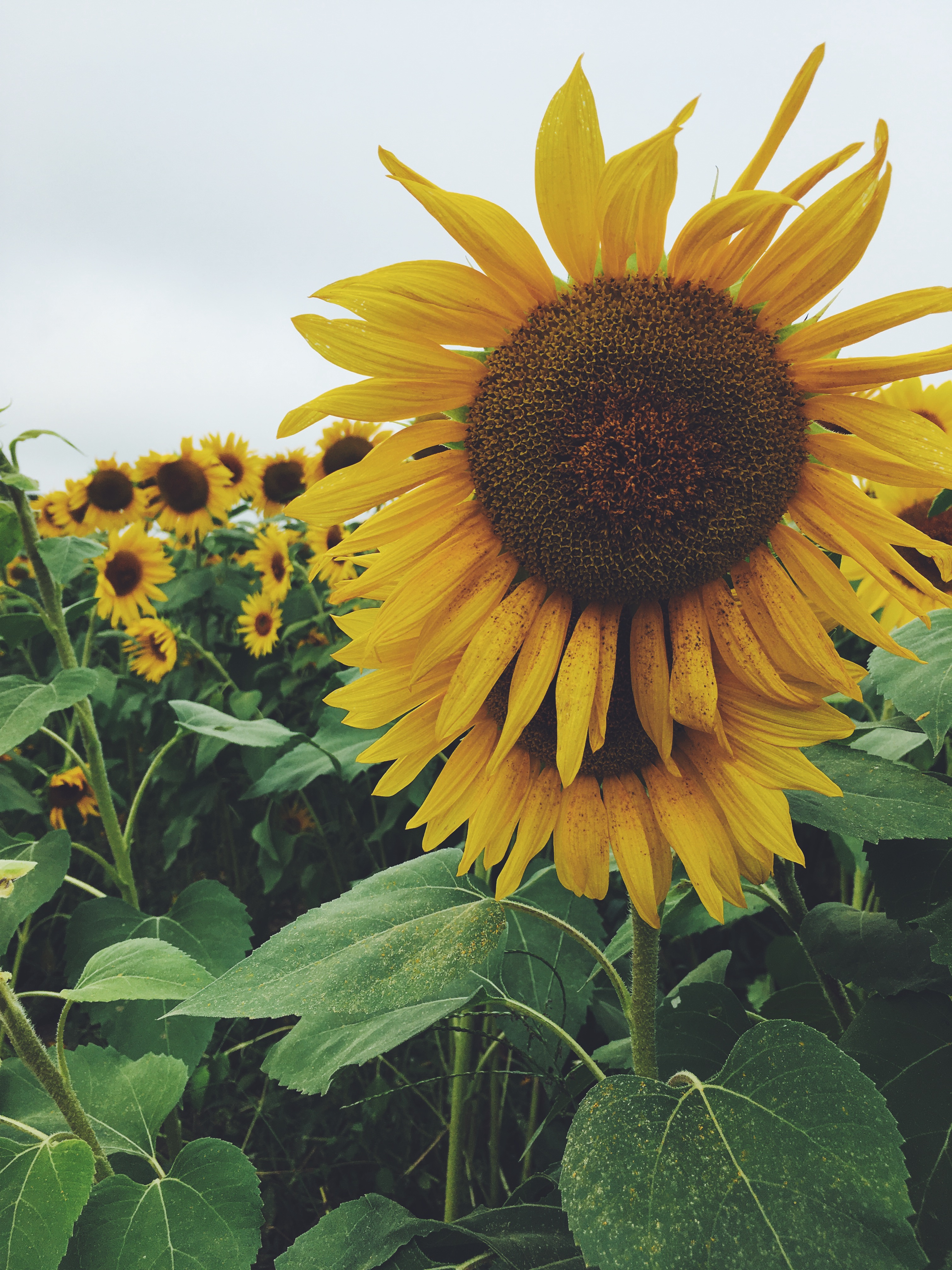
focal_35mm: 29
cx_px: 476
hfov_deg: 48.2
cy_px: 635
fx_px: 1063
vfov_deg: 61.7
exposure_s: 1/1603
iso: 25
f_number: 2.2
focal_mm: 4.15
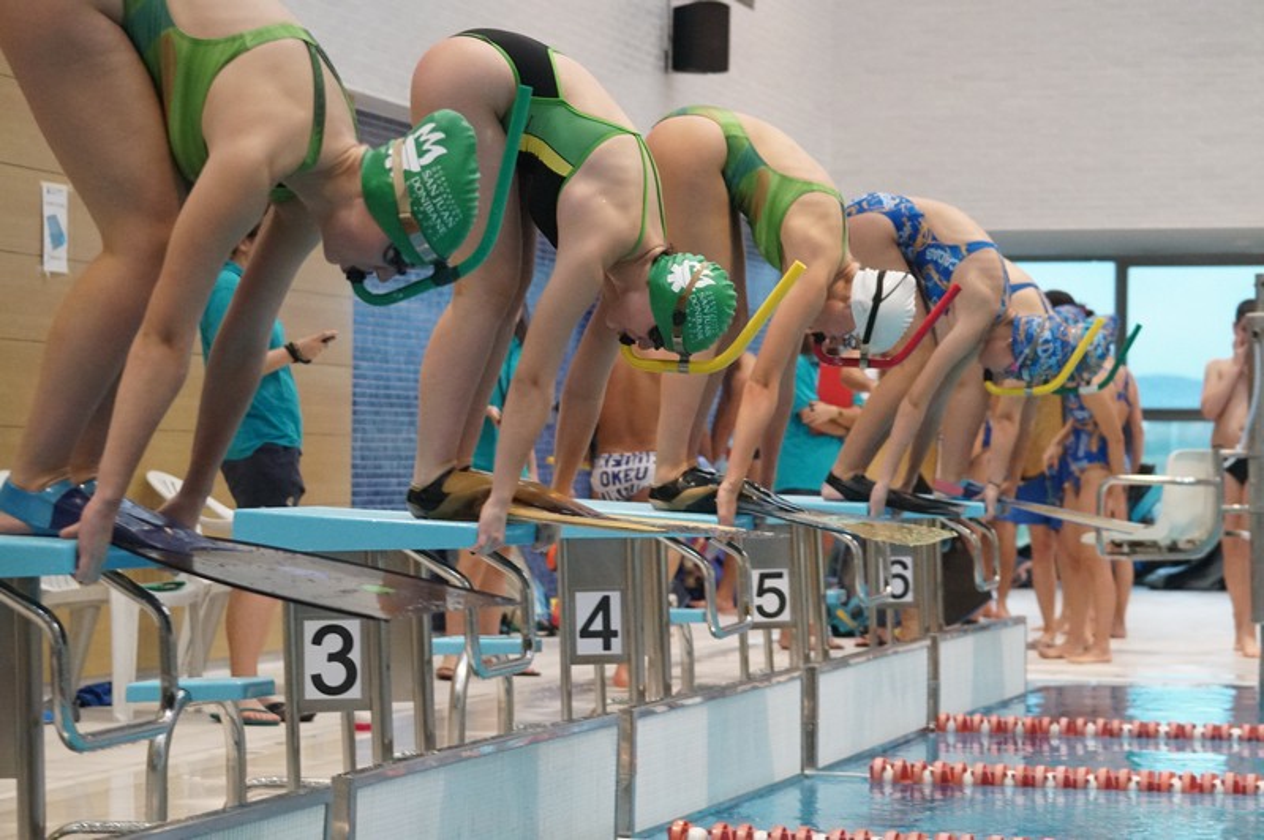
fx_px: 3684
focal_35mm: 105
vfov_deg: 13.0
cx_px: 632
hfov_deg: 19.5
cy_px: 420
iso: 5000
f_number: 4.5
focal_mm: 70
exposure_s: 1/320
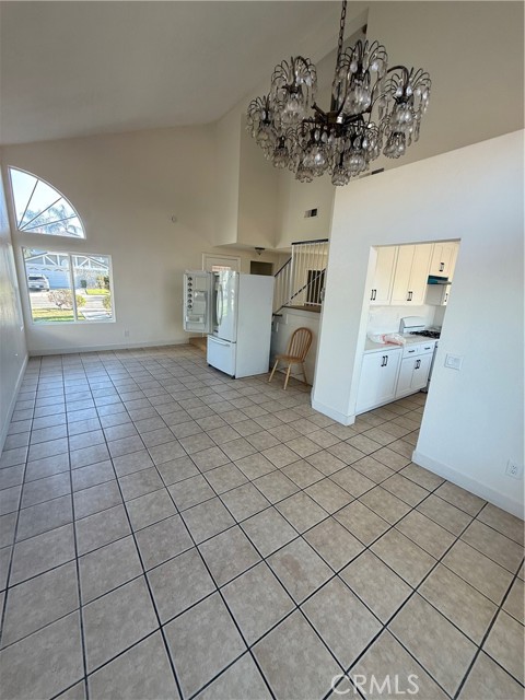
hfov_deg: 85.7
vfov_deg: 102.1
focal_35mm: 14
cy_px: 350
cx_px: 262
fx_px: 283
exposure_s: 1/99
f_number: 2.2
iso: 100
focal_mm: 2.22
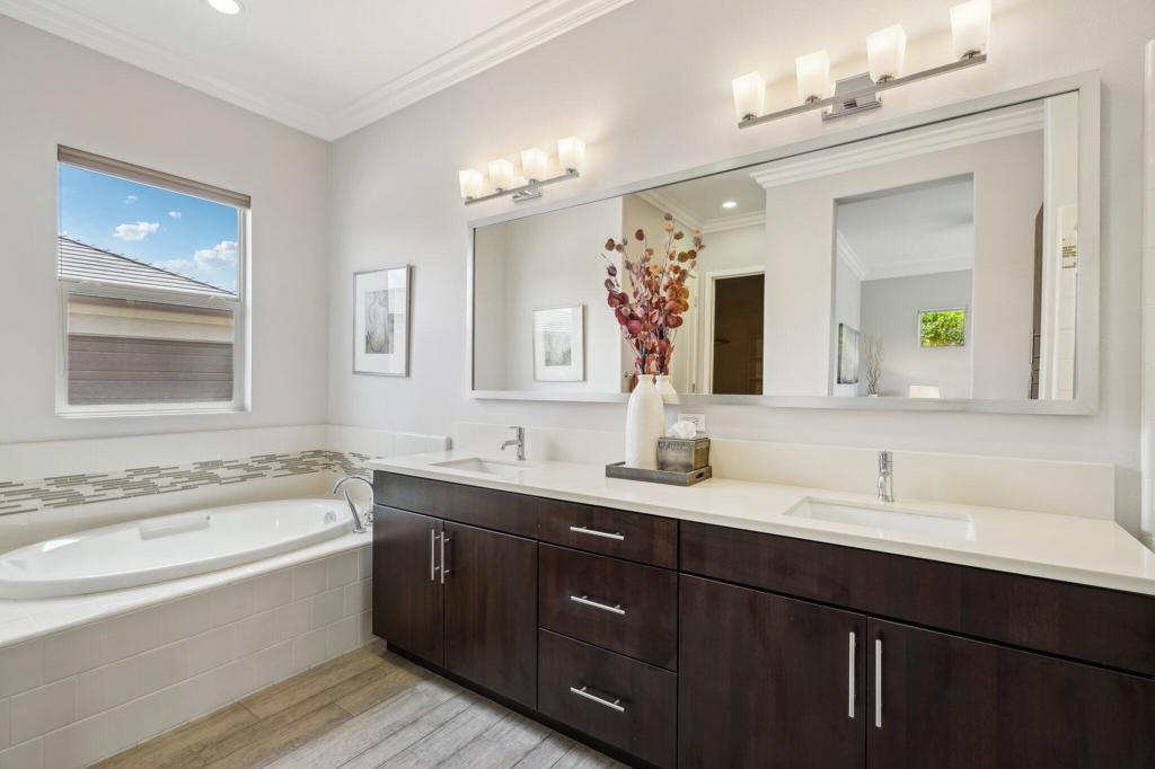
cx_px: 578
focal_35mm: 16
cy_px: 384
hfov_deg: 96.8
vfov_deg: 73.7
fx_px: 513
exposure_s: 1/30
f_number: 8
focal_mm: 16
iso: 320
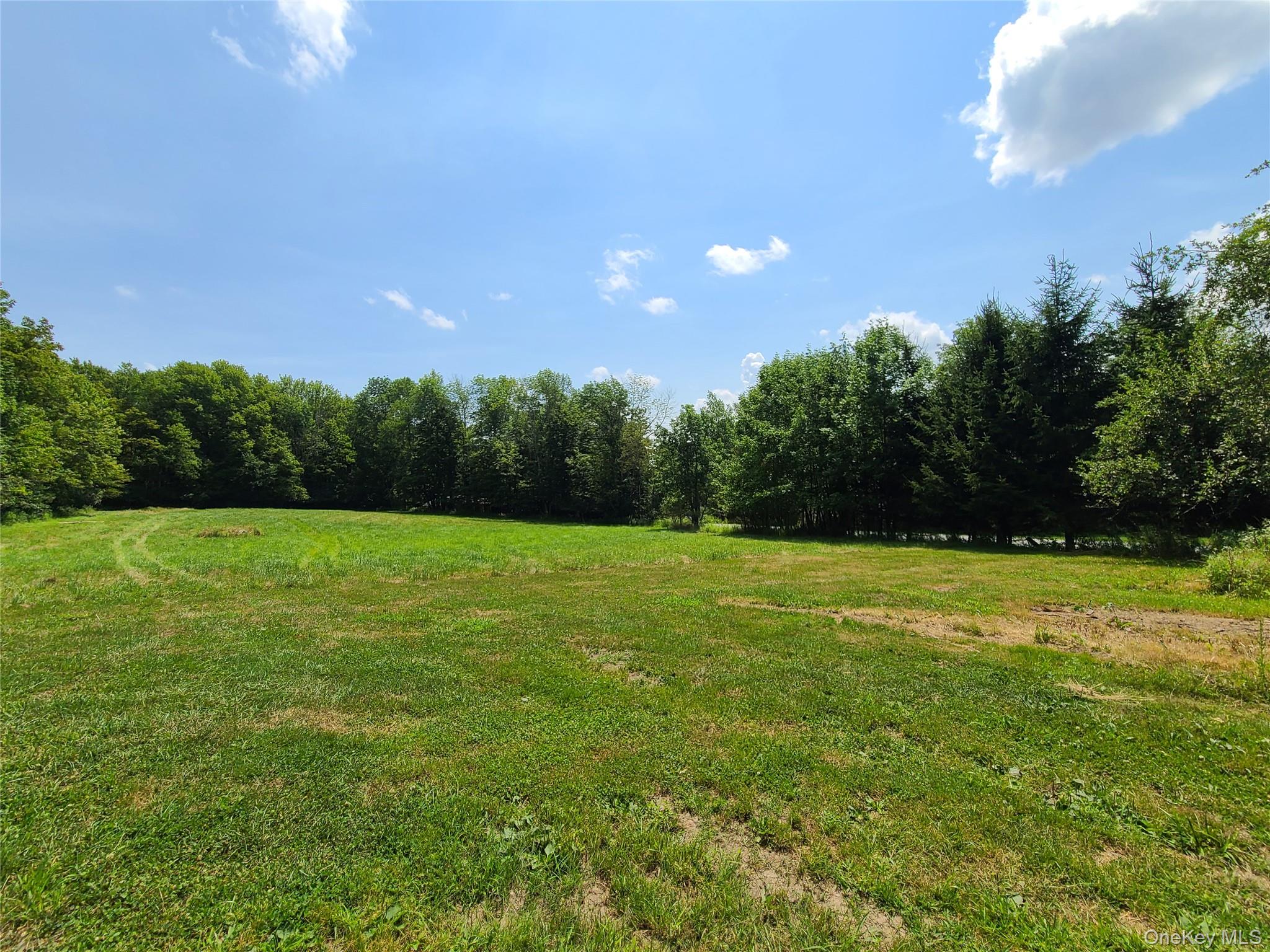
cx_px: 635
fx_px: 477
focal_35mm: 13
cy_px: 476
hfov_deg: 106.2
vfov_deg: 89.9
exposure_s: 1/2240
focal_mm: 2.2
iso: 50
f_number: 2.2
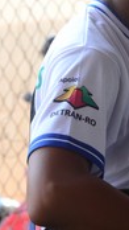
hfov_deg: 2.7
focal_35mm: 455
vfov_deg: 4.7
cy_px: 106
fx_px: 2764
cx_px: 167
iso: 400
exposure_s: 1/160
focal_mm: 112
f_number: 8
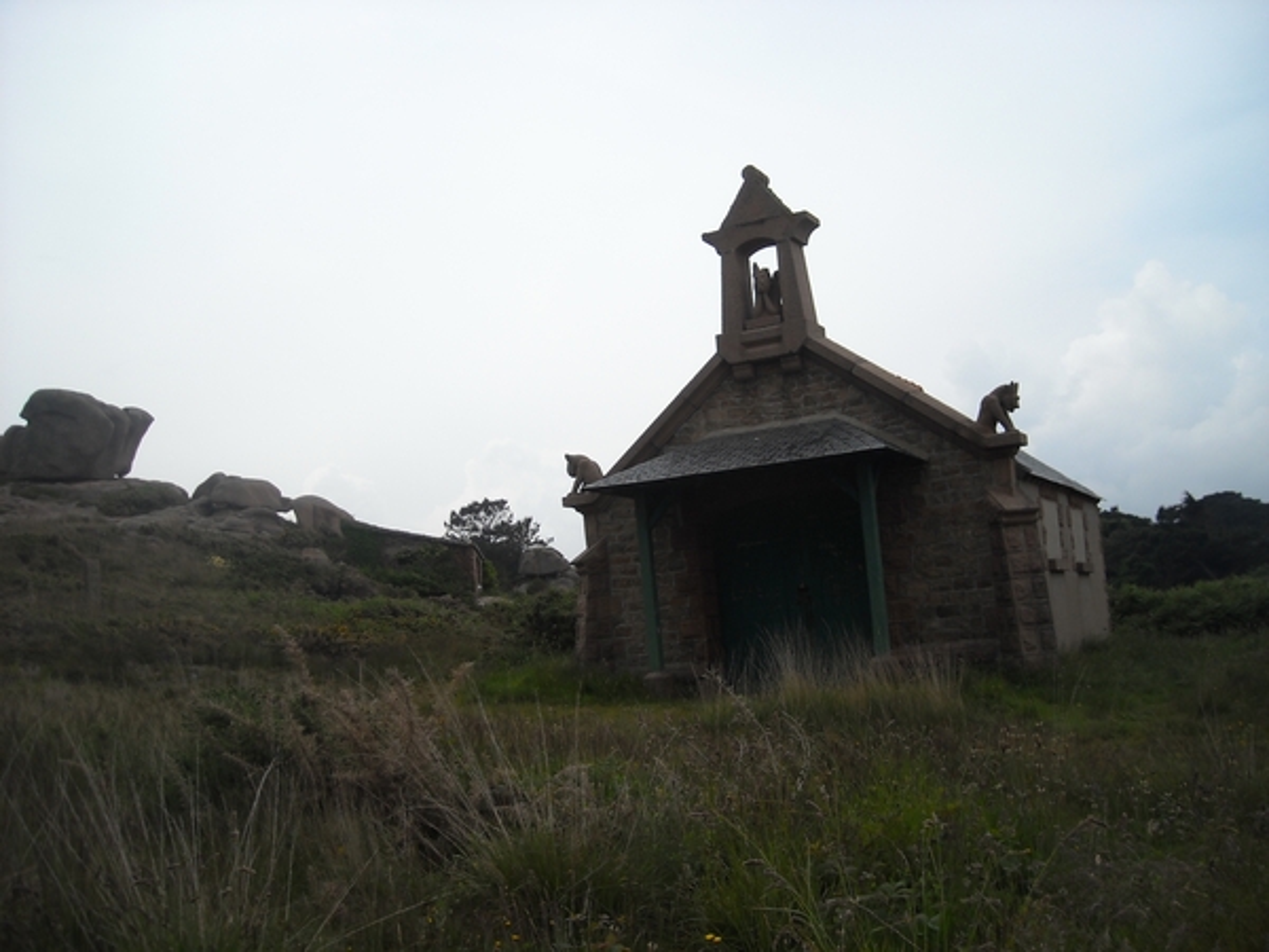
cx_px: 634
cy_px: 476
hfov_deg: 52.6
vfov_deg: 40.7
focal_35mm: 35
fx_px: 1283
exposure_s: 1/369
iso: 64
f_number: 5.6
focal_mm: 5.7
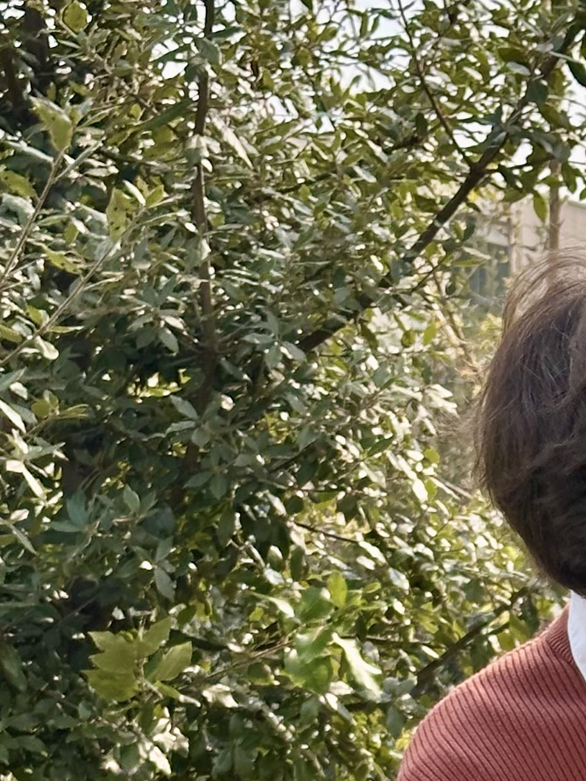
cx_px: 769
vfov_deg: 12.1
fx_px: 3588
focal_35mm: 159
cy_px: 993
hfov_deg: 9.2
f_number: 1.78
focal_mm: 6.86
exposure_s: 1/962
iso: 64
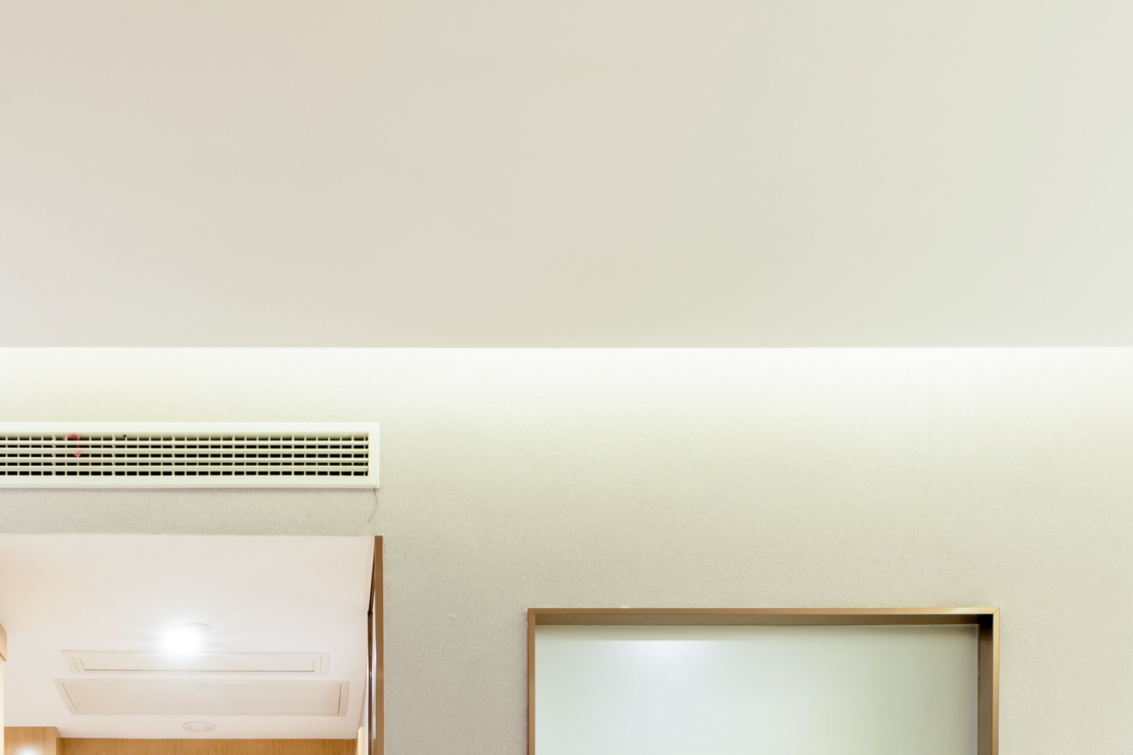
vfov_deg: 22.6
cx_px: 312
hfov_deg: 39.5
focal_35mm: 49
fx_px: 1542
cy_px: 1123
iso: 125
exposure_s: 1/3
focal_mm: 15
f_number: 11
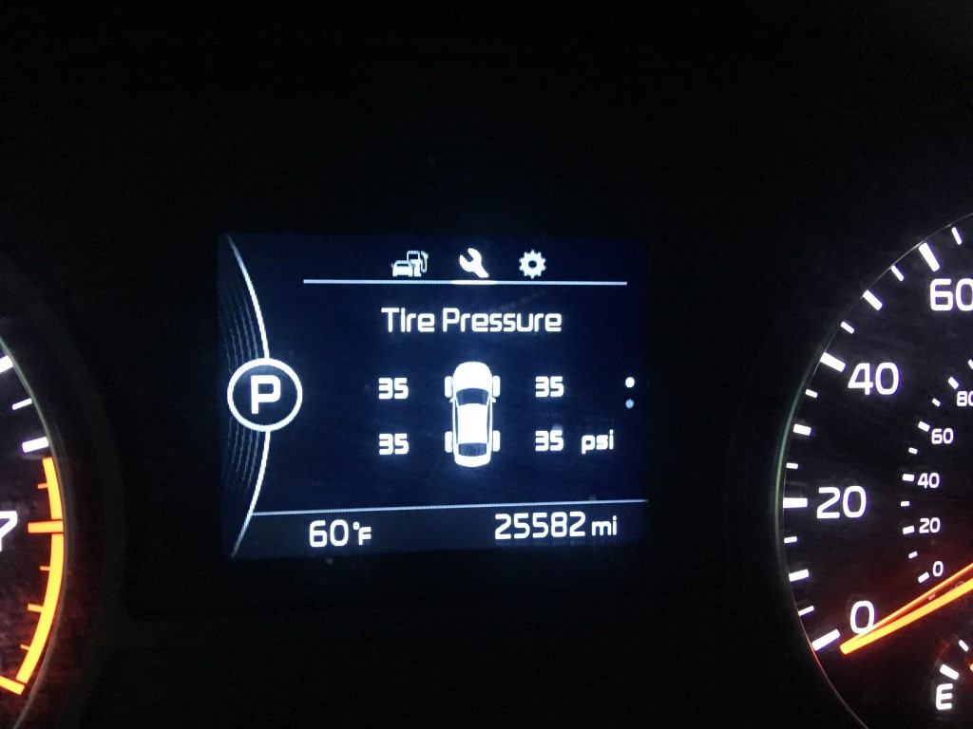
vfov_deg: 48.2
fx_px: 815
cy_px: 364
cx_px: 486
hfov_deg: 61.7
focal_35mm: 29
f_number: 2.2
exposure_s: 1/15
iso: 200
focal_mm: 4.15
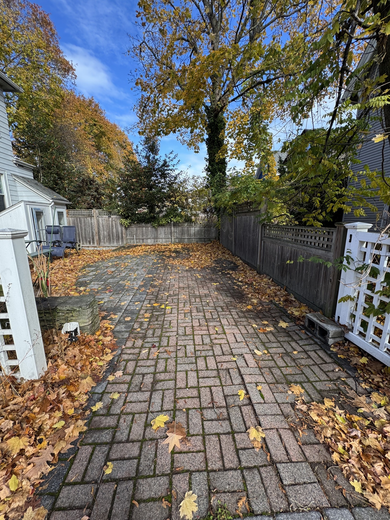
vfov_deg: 102.1
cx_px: 195
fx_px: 210
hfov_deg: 85.7
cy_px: 260
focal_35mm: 14
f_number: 2.2
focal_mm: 2.22
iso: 40
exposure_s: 1/277
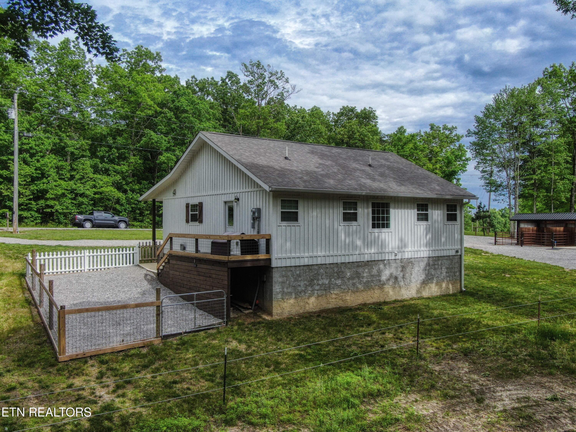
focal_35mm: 32
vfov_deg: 44.2
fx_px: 532
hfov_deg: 56.8
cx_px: 288
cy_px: 216
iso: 100
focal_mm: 5.5
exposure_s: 1/800
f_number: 3.1
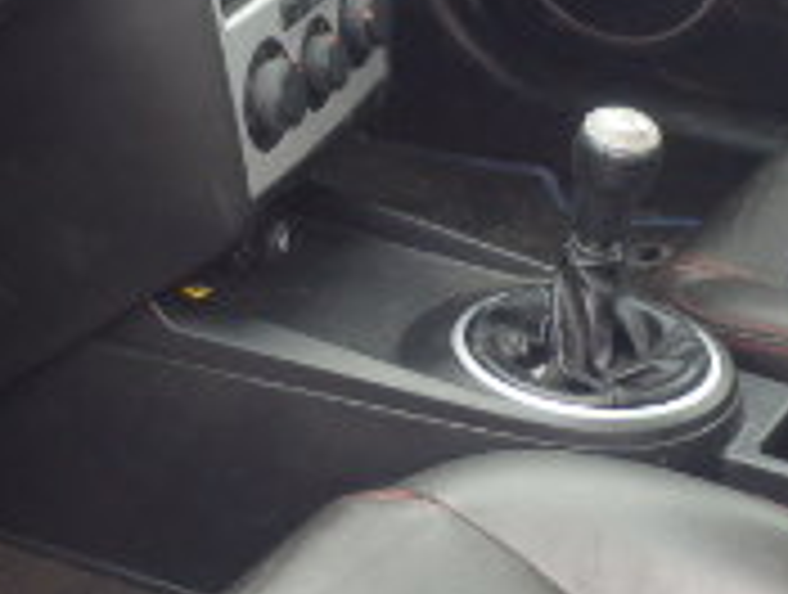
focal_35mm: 124
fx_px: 2829
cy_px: 144
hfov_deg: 15.8
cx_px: 486
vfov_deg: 12.0
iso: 200
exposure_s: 1/60
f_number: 4.4
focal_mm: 6.1
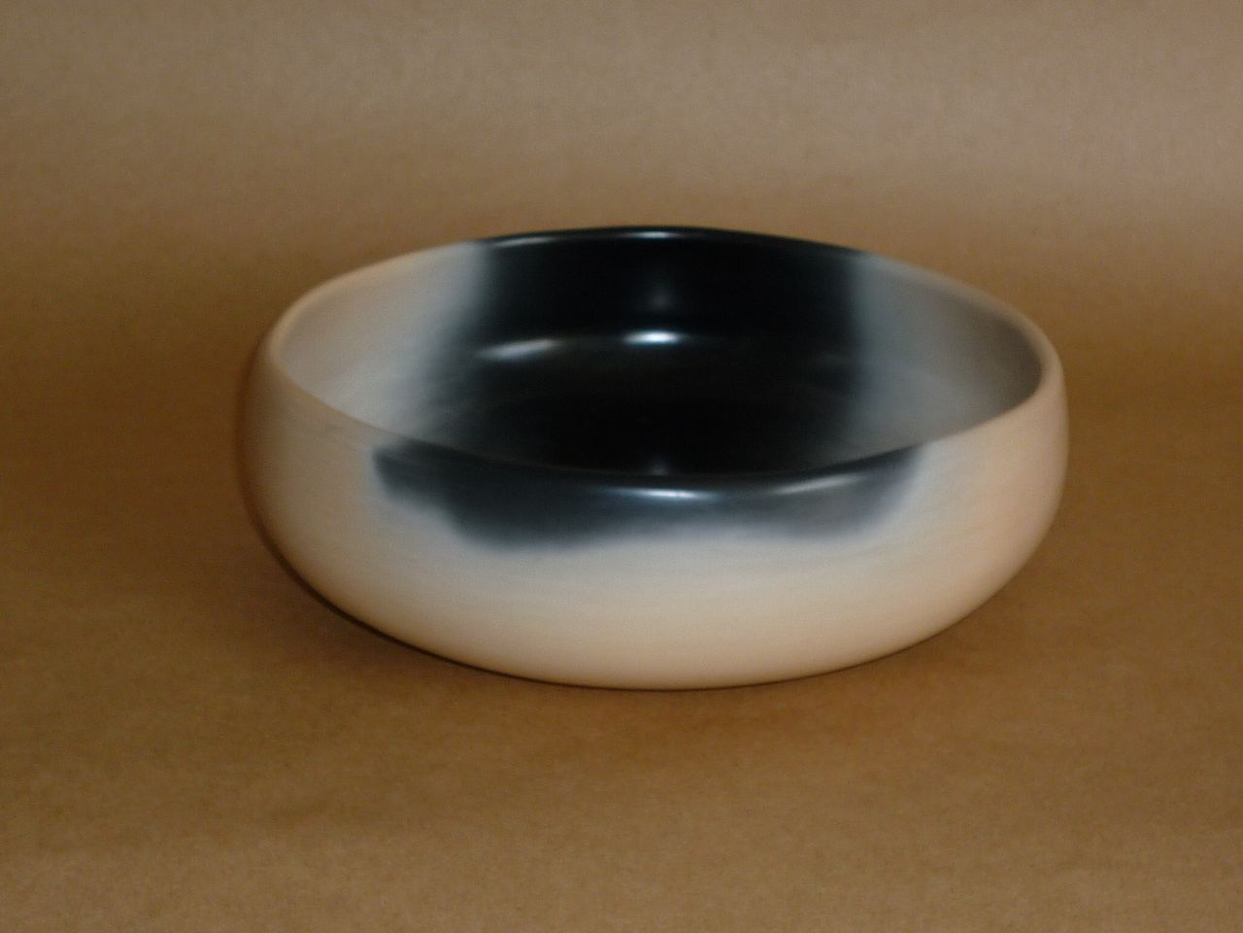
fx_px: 2837
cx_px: 622
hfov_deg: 24.7
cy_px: 466
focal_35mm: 79
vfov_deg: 18.7
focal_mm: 7.8
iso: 100
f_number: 4.3
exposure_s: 1/40
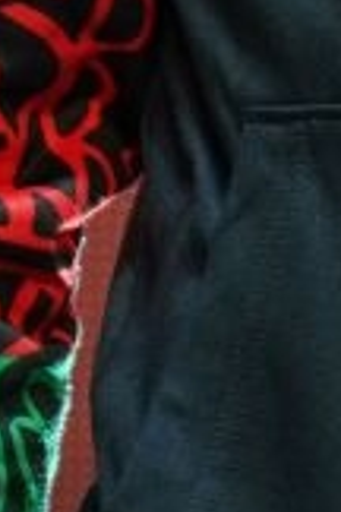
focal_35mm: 2122
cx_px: 1074
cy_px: -645
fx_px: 30148
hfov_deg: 0.6
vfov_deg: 1.0
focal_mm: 191
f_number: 2.8
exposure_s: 1/250
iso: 400
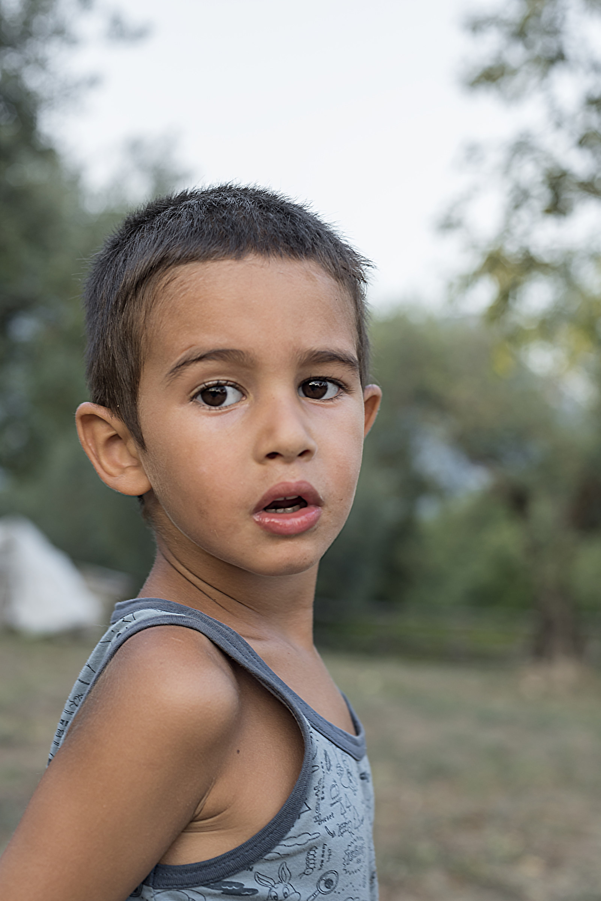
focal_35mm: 50
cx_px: 300
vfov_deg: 39.6
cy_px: 450
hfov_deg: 27.0
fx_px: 1251
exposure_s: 1/125
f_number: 4
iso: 250
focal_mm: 50
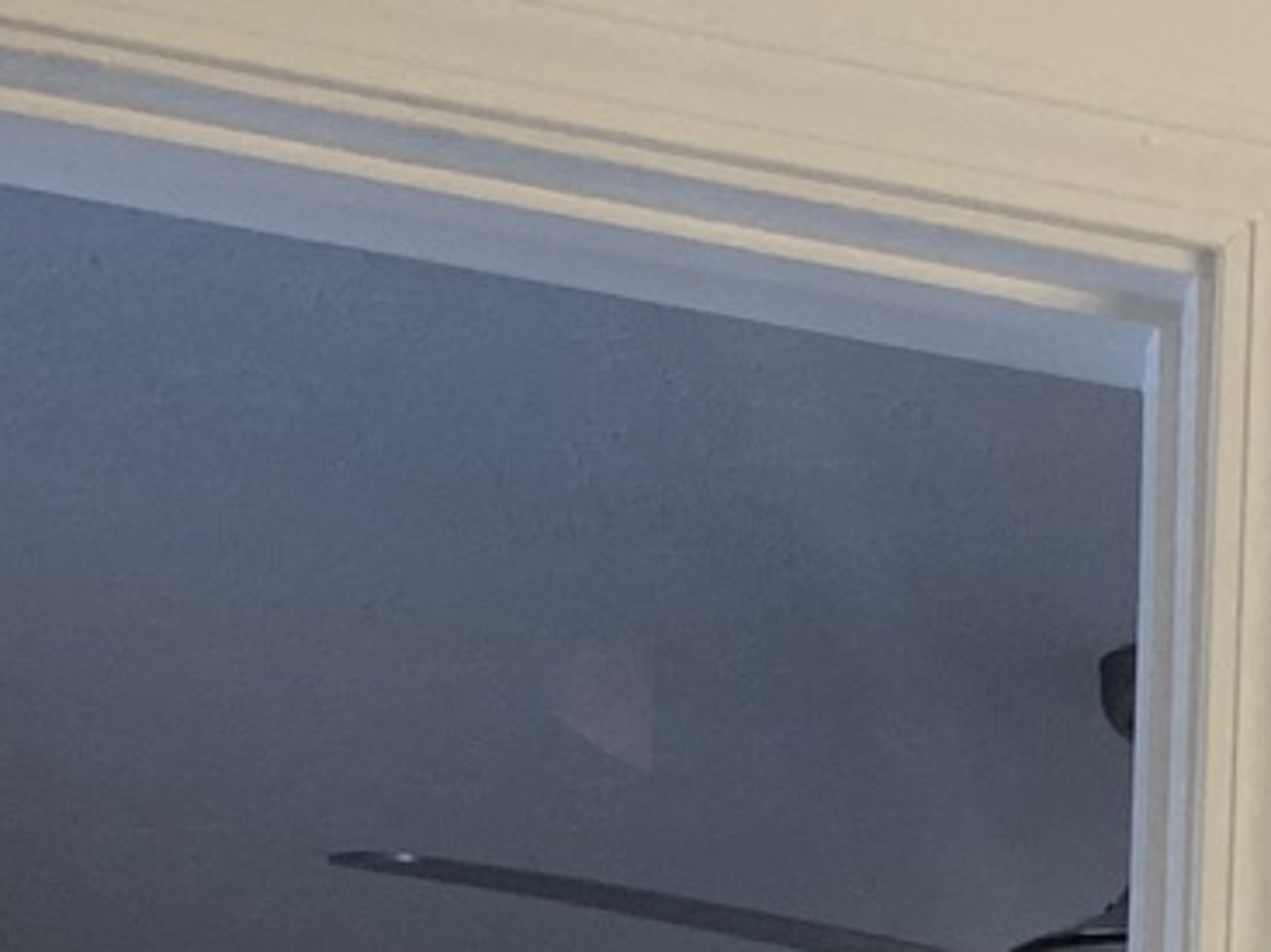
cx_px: 2372
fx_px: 5322
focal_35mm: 145
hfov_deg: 12.3
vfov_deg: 9.4
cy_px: 2063
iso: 64
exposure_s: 1/120
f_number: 1.8
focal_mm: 4.25
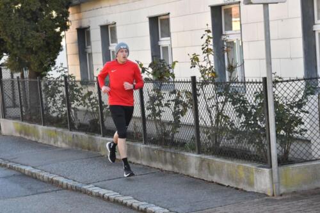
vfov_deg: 13.4
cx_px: 160
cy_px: 106
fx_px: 906
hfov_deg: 20.0
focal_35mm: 102
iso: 2000
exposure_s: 1/500
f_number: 11
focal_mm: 68
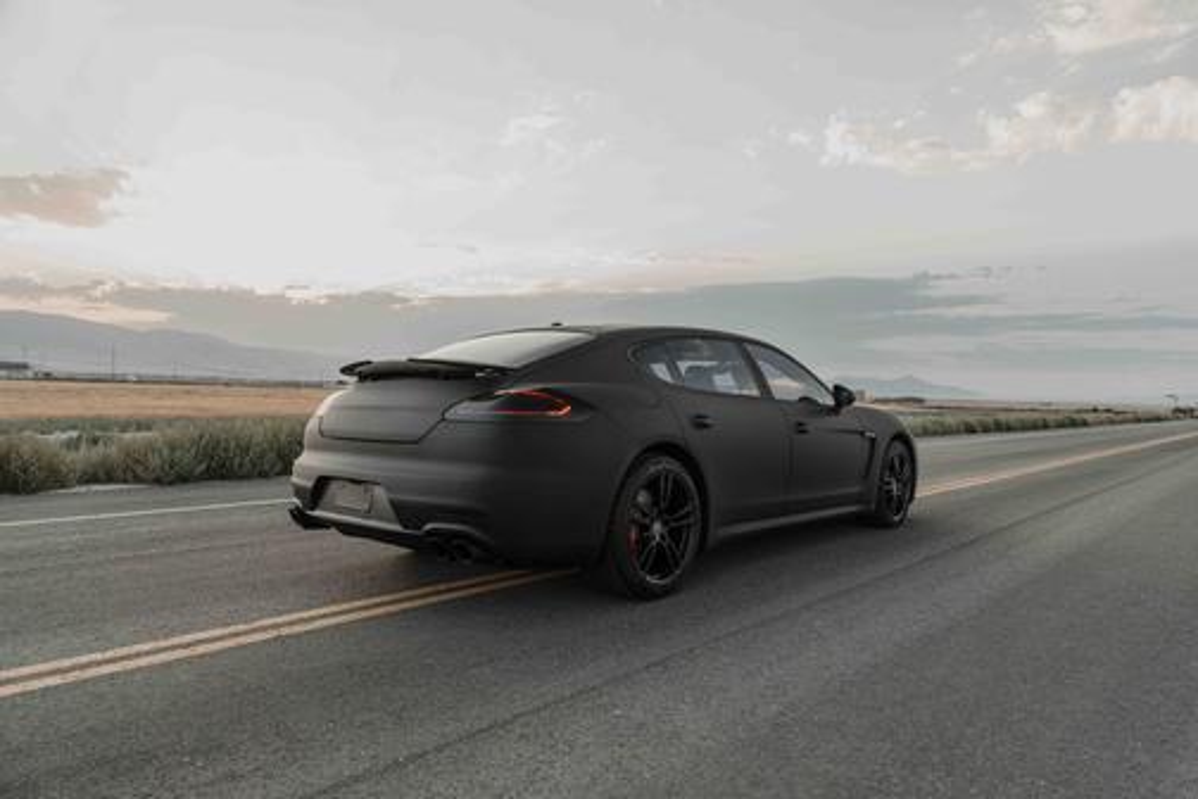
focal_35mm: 24
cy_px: 400
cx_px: 599
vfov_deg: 53.1
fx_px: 799
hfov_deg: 73.7
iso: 500
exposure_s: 1/200
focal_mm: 24
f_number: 4.5
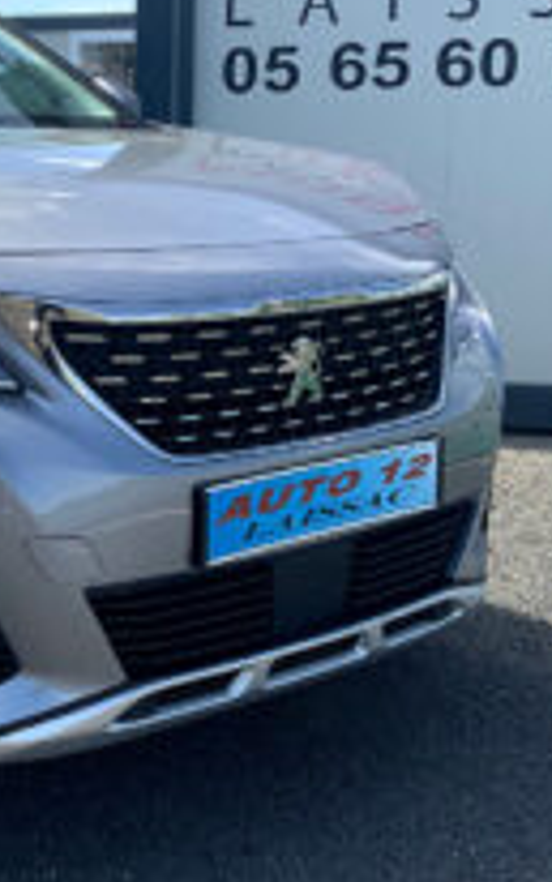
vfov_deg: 36.2
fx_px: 1346
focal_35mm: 56
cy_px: 362
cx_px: 15
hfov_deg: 22.4
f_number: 1.8
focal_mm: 3
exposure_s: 1/1121
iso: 16
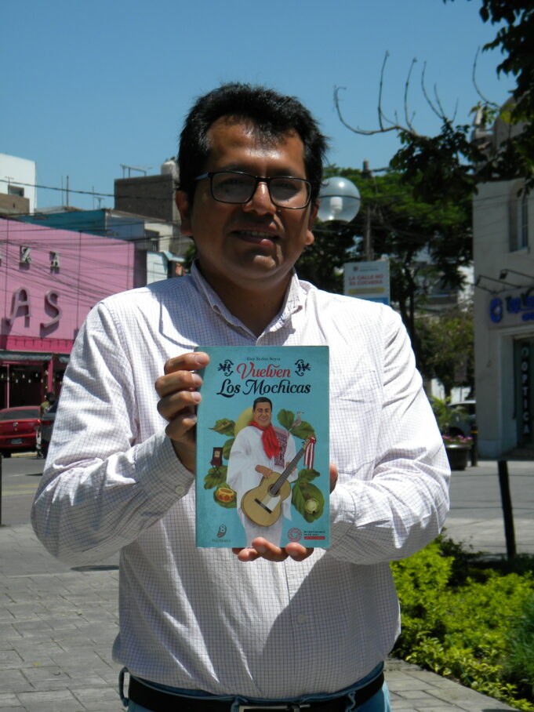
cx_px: 267
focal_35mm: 67
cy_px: 356
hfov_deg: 21.9
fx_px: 1378
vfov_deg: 29.0
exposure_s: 1/285
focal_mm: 12.2
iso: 80
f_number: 8.6
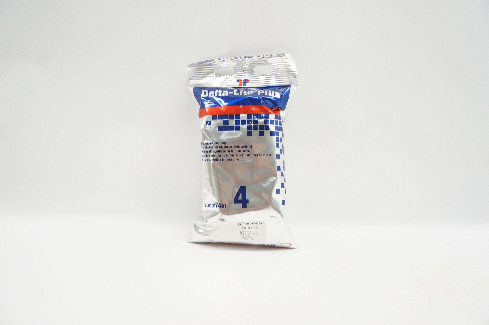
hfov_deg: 67.4
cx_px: 244
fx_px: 366
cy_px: 162
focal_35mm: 27
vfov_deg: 47.8
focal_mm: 18
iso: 200
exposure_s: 1/20
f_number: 7.1
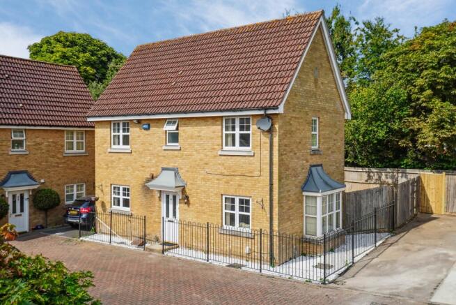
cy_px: 152
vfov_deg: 37.9
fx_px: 443
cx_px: 228
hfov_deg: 54.4
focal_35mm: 35
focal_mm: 35
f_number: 5
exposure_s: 1/1250
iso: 320
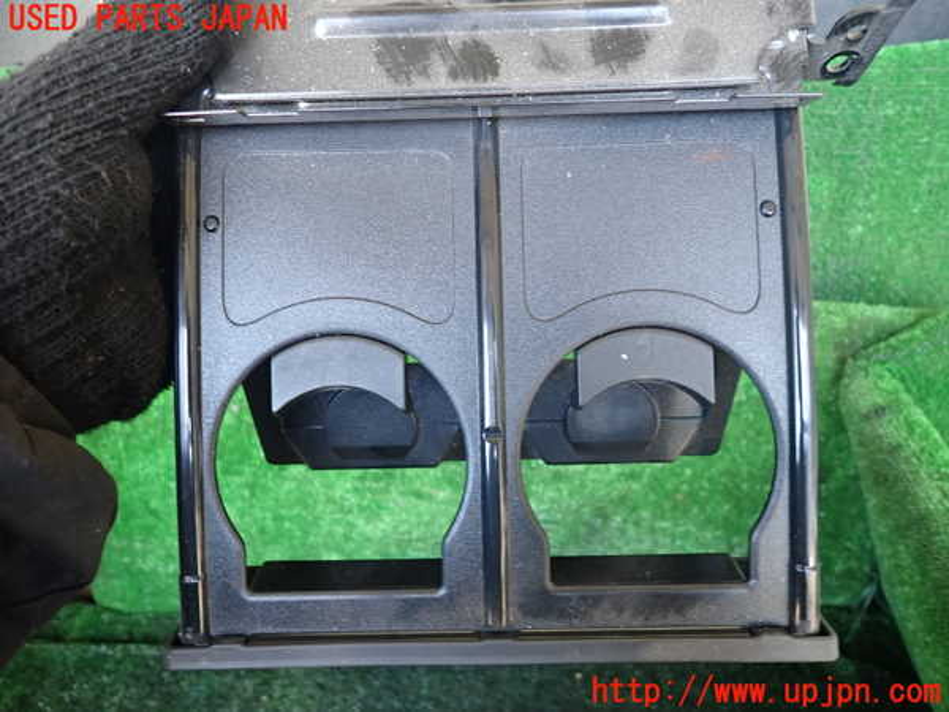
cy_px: 356
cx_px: 474
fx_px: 685
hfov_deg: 69.4
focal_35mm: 25
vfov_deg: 54.9
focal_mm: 4.5
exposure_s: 1/30
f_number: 2
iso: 200
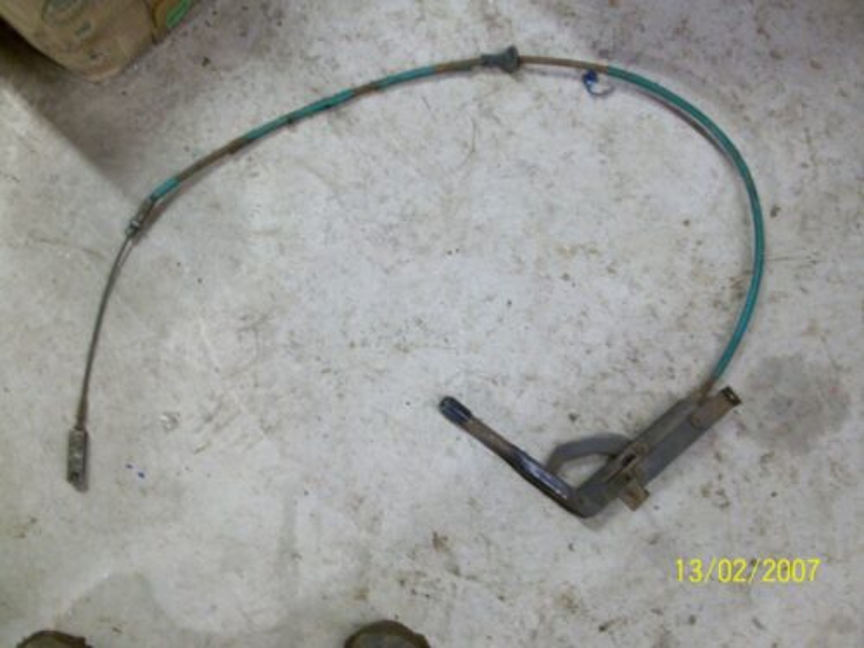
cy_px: 324
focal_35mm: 34
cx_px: 432
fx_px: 849
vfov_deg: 41.8
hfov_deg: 54.0
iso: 171
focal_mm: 5.7
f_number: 2.8
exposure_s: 1/8
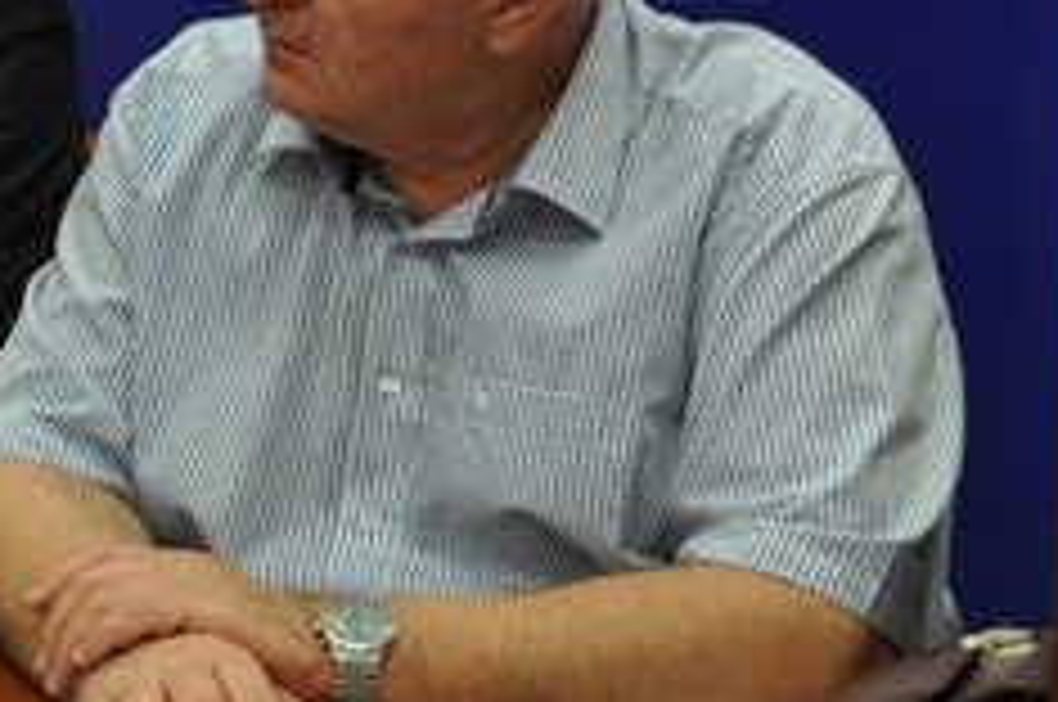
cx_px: -185
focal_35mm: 147
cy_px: 160
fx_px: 4314
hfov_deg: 13.6
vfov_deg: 9.3
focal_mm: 36
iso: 800
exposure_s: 1/60
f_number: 5
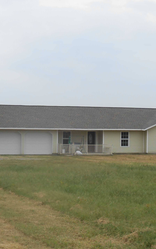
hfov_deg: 15.5
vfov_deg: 24.6
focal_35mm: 84
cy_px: 161
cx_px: 34
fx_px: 571
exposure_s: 1/320
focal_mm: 7.8
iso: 80
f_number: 4.5
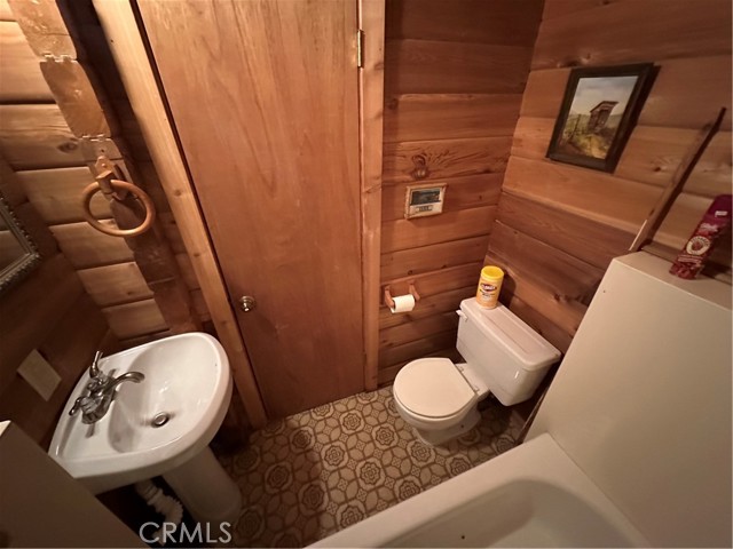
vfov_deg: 85.7
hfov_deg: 102.1
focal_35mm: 14
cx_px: 366
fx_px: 296
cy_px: 274
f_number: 2.2
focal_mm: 2.22
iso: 1250
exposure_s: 1/30
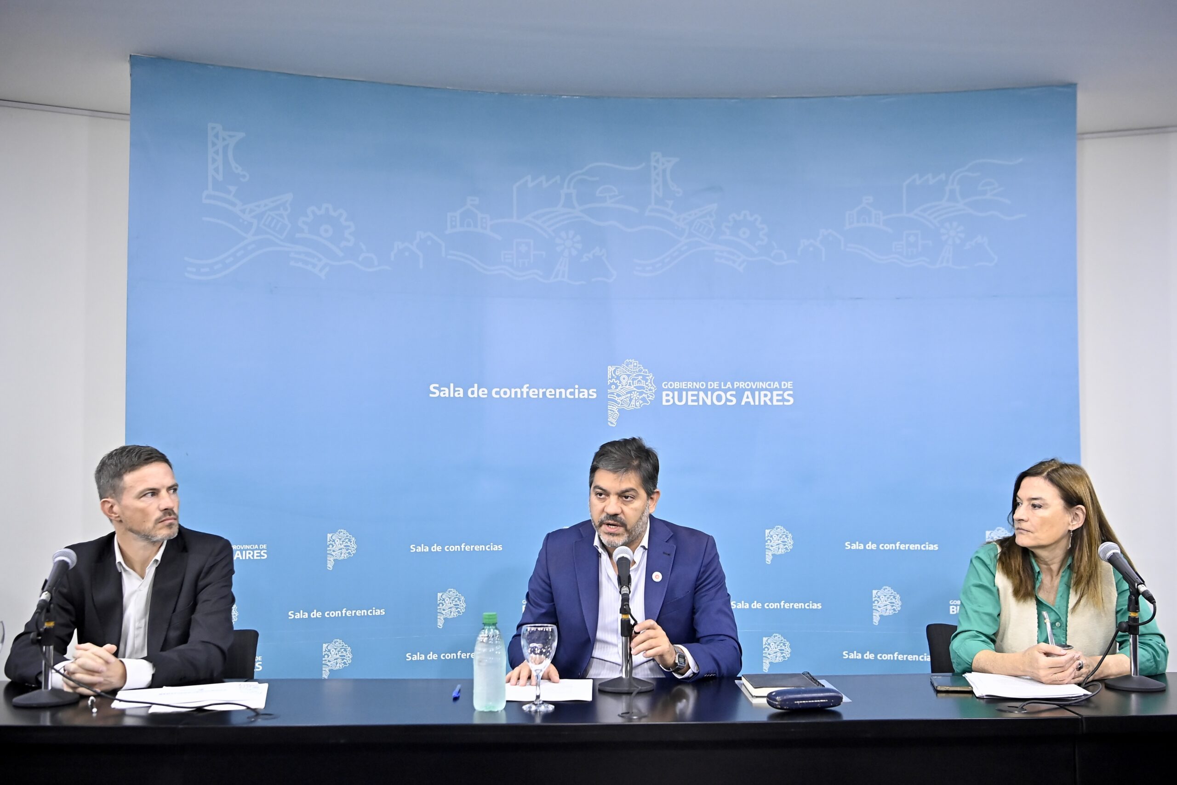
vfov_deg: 36.9
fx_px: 1177
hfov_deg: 53.1
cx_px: 588
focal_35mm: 36
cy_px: 392
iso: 3200
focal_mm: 36
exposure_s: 1/320
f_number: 3.5
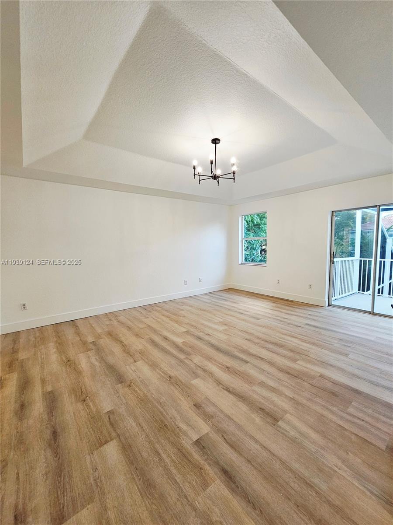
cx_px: 196
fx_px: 197
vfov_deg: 106.2
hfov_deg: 89.9
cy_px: 262
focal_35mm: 13
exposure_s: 1/77.5
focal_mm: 2.2
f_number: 2.2
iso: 160
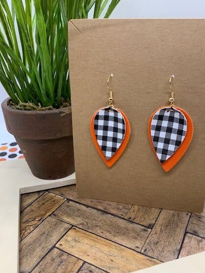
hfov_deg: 46.7
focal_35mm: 30
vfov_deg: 60.0
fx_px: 237
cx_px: 110
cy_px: 137
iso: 64
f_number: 1.8
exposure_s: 1/120
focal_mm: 4.25
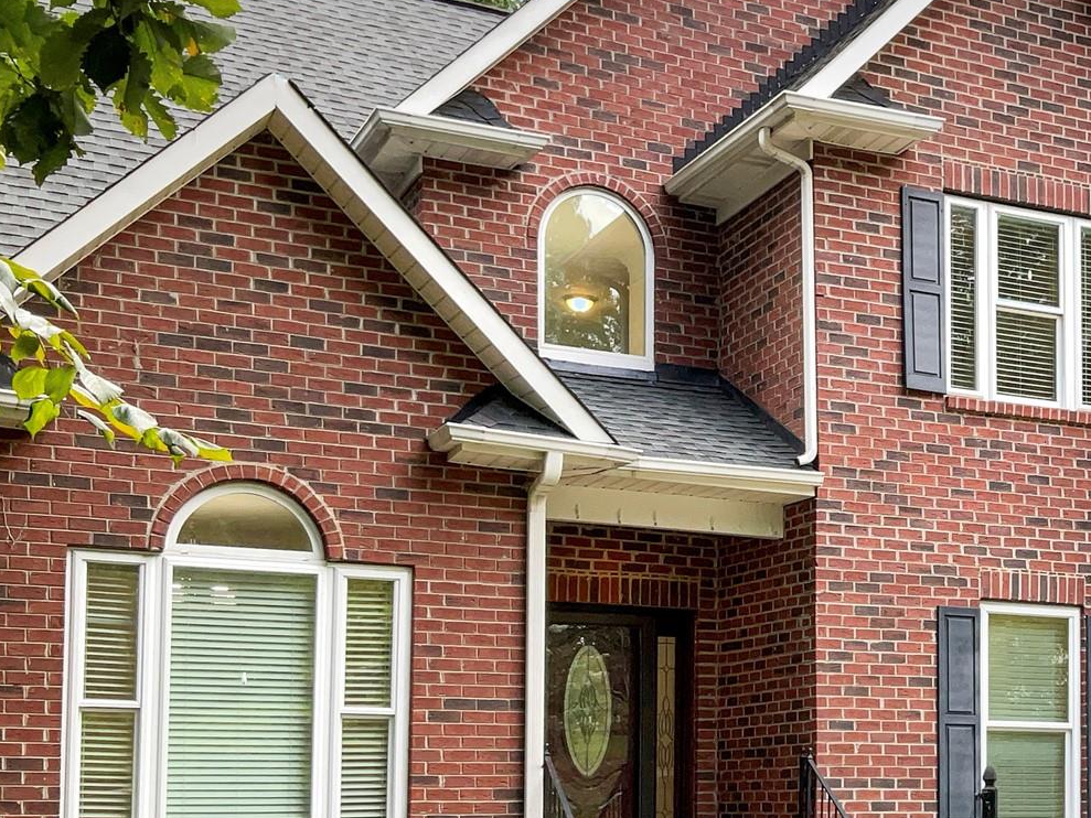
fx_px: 1891
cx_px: 1012
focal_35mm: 60
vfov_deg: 24.4
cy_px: 496
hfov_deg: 30.5
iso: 16
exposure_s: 1/187
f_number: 1.8
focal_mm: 3
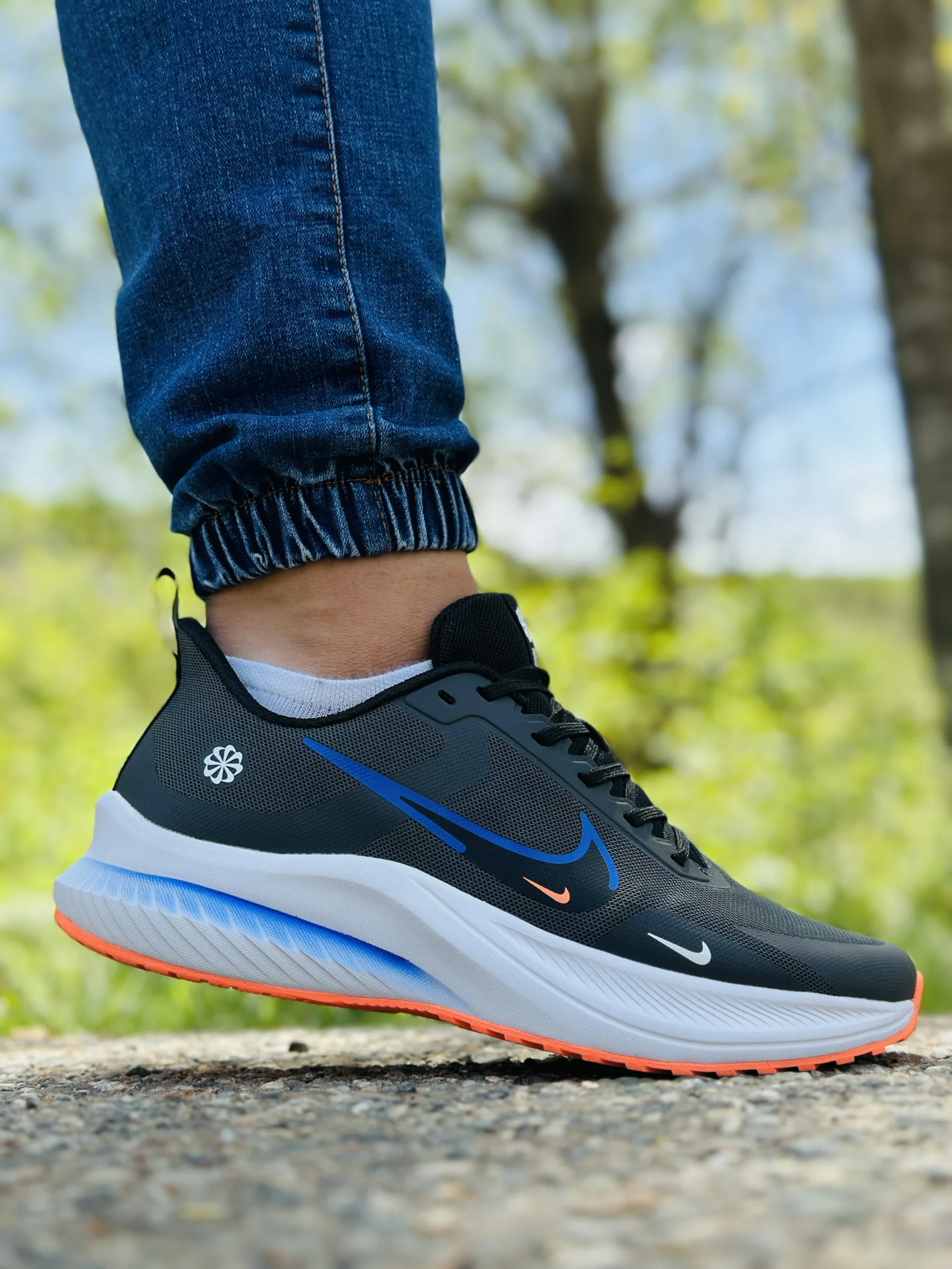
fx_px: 1760
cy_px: 634
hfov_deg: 30.3
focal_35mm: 48
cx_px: 476
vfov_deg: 39.7
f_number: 1.78
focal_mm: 6.86
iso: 80
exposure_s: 1/1751
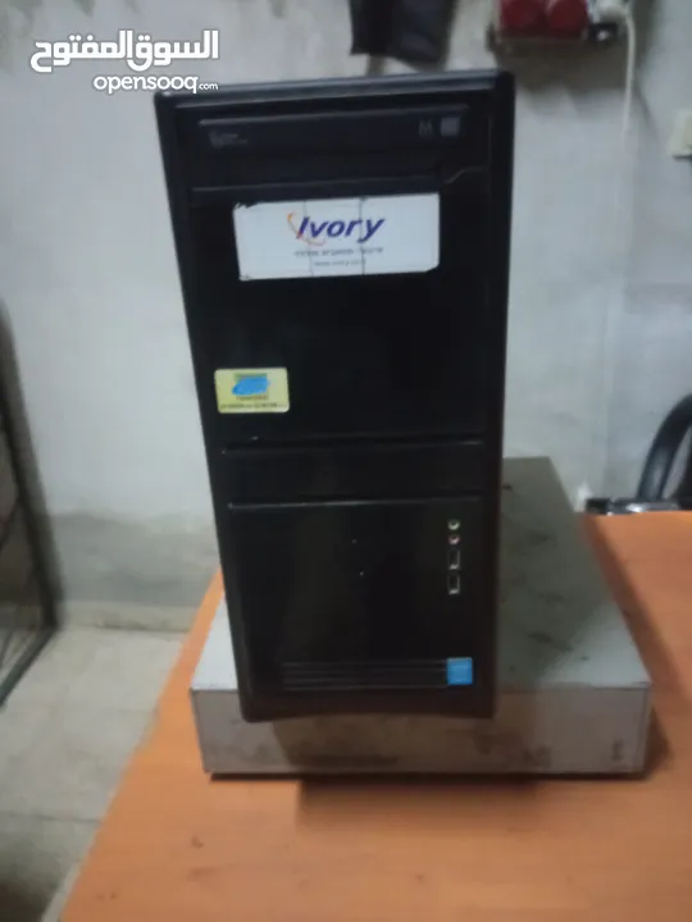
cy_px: 461
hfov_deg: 51.4
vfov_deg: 65.3
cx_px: 346
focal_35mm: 27
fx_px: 720
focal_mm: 3.79
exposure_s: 1/14.3
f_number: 2.2
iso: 3997
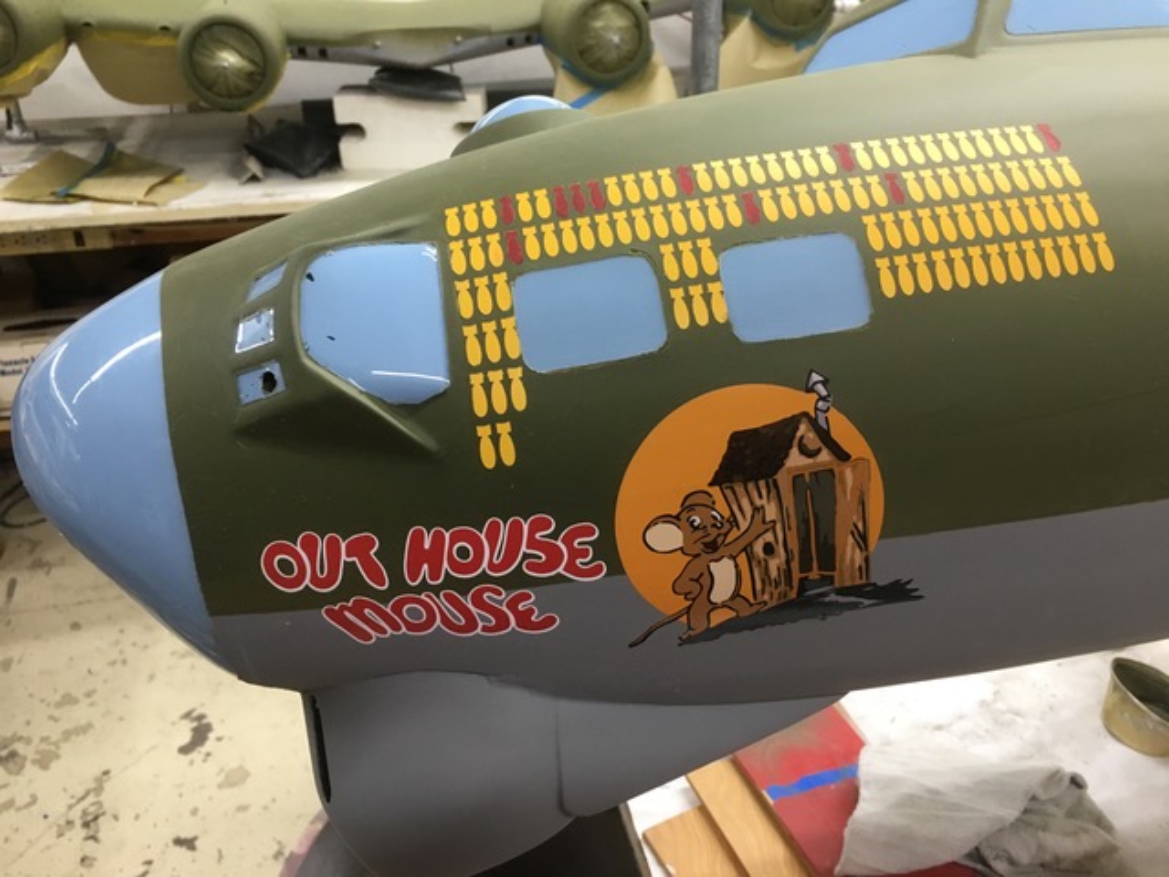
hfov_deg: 61.7
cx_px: 584
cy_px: 438
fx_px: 979
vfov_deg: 48.2
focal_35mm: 29
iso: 40
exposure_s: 1/30
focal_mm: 4.15
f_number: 2.2
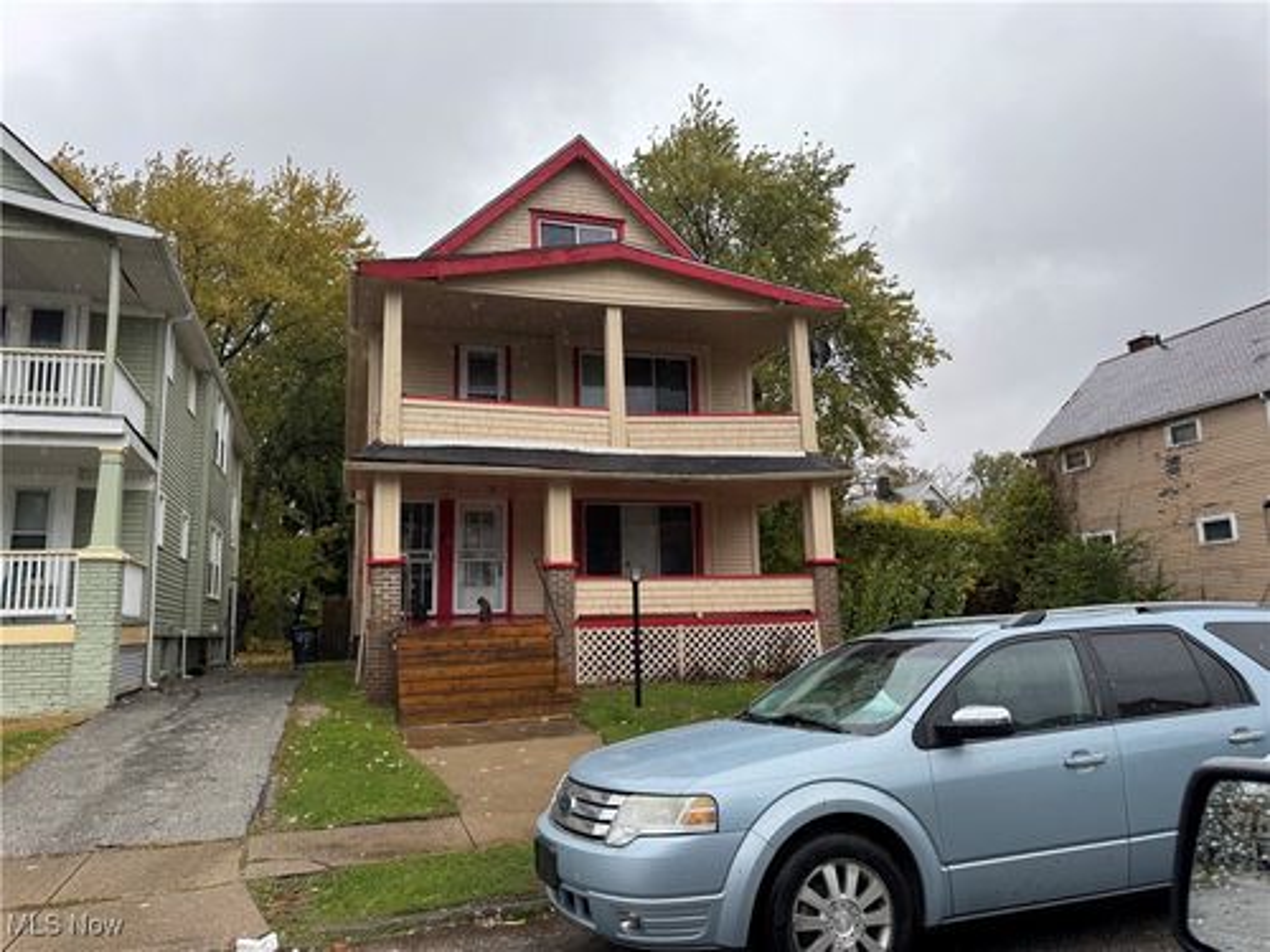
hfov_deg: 71.6
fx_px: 881
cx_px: 635
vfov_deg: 56.8
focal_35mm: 24
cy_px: 476
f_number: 1.78
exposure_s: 1/409
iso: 80
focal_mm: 6.76
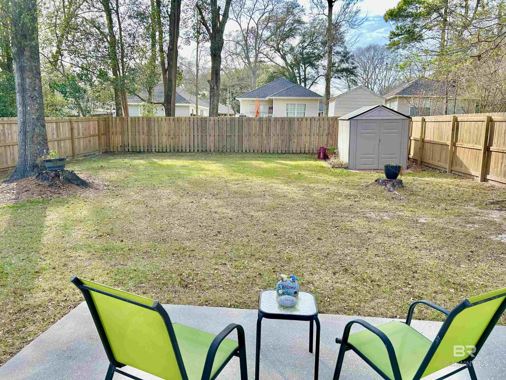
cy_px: 190
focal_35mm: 26
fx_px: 380
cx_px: 253
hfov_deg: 67.3
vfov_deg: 53.1
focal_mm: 5.7
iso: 50
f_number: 1.5
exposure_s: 1/1100
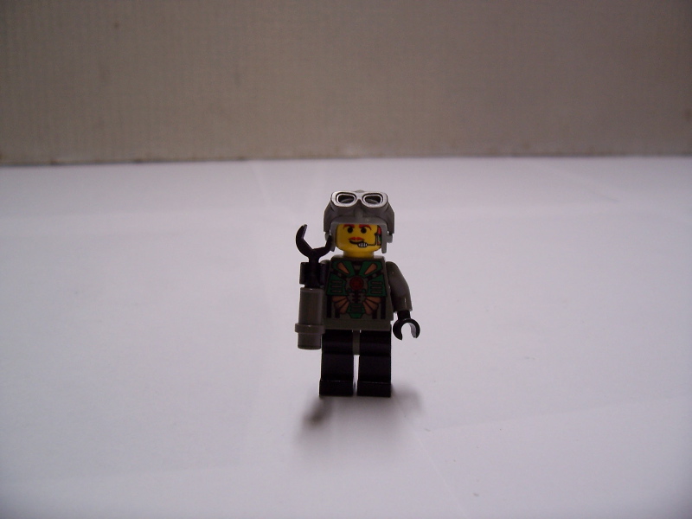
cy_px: 260
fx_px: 680
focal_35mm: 34
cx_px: 346
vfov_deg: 41.8
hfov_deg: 54.0
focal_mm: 5.6
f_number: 2.7
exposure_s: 1/30
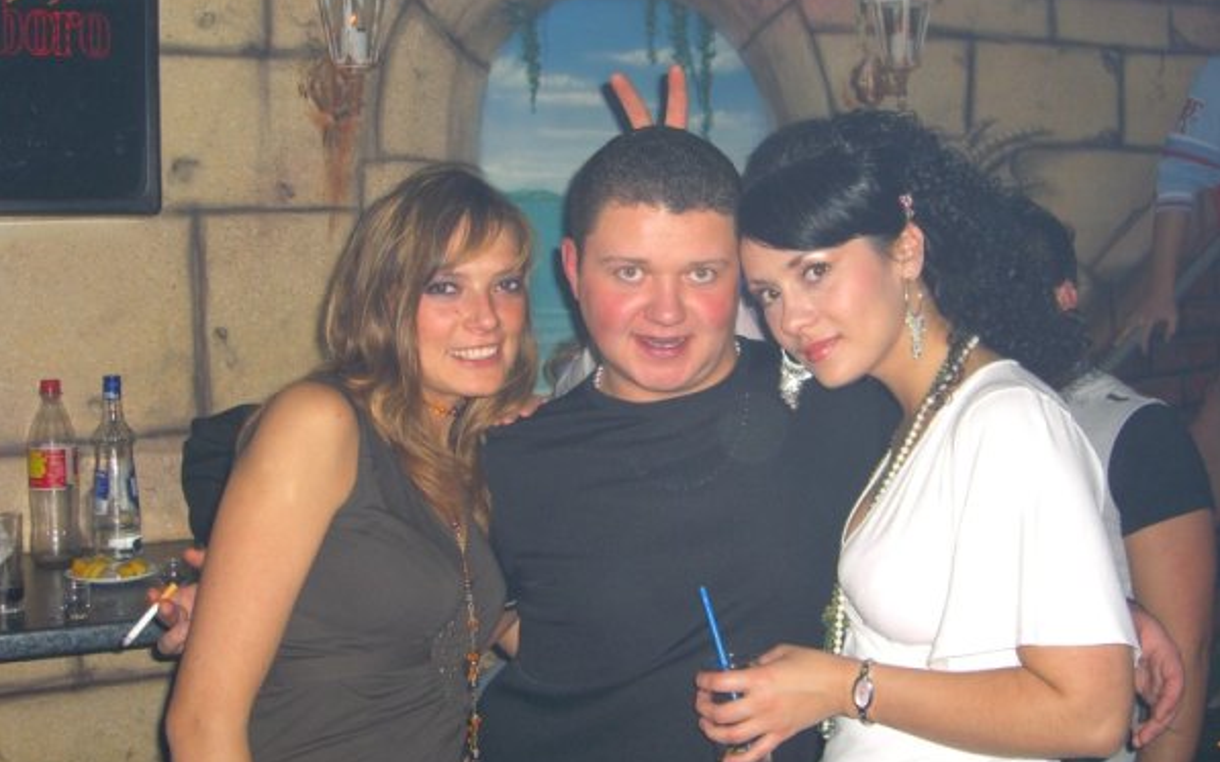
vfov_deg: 26.3
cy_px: 362
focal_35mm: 49
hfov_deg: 41.1
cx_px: 611
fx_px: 1629
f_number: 3.1
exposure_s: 1/60
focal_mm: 9.5
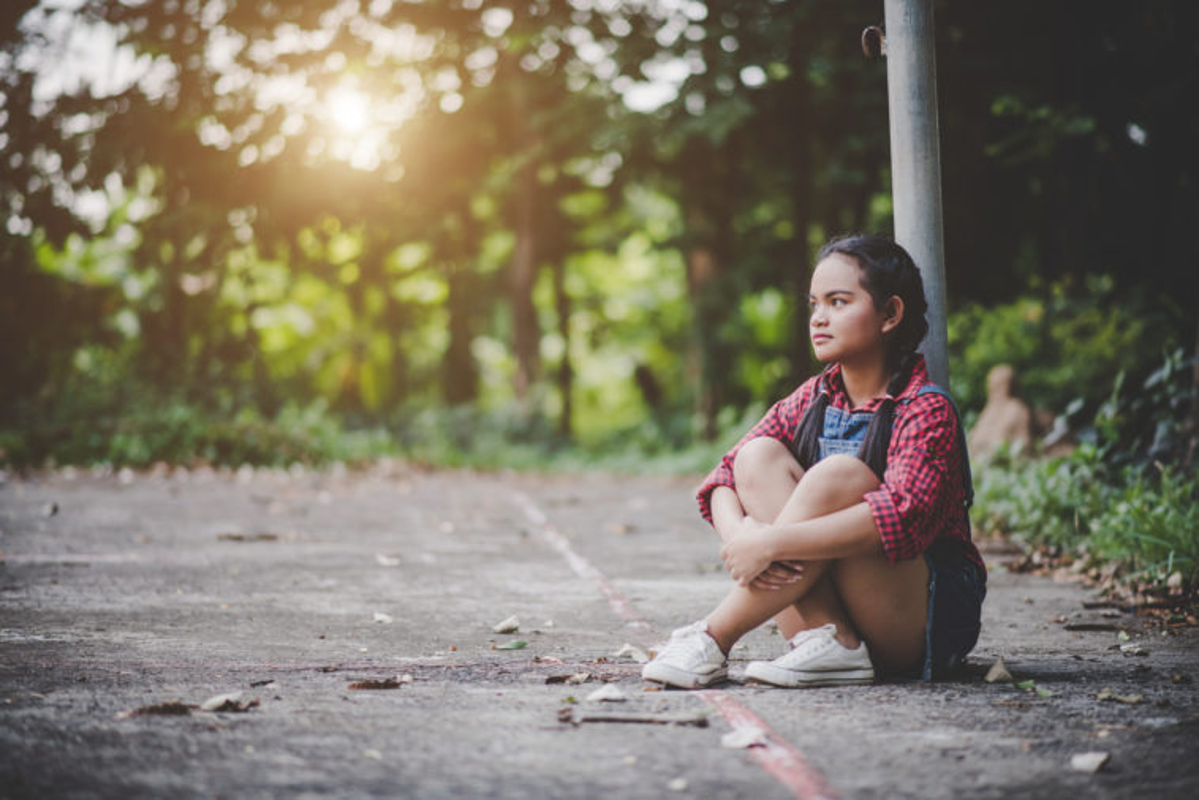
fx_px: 2832
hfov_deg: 23.9
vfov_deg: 16.1
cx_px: 600
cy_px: 400
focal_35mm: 85
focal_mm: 85
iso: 200
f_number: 1.8
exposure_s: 1/250
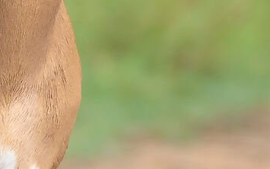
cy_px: -127
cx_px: 210
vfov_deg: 0.3
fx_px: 30424
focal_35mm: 4134
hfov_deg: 0.5
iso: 400
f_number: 7.1
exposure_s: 1/800
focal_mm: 600
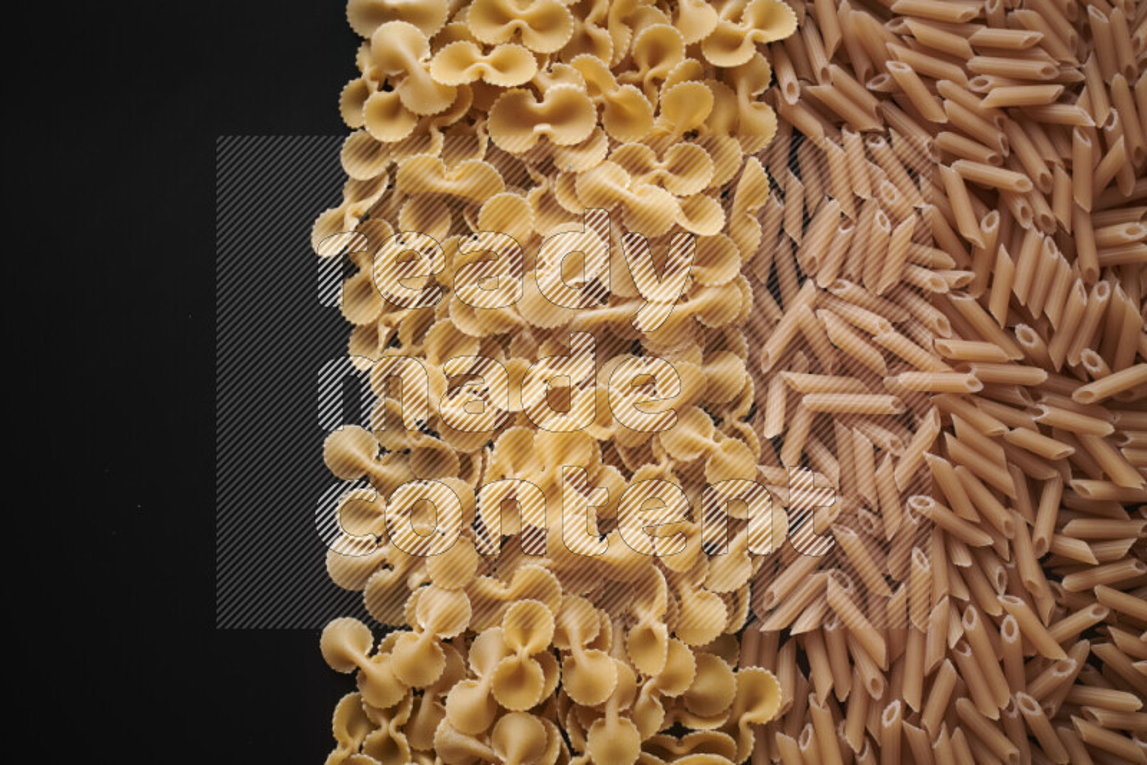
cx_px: 574
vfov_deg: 27.0
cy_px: 382
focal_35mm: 50
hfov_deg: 39.6
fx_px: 1594
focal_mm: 50
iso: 160
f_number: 8
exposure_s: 1/100
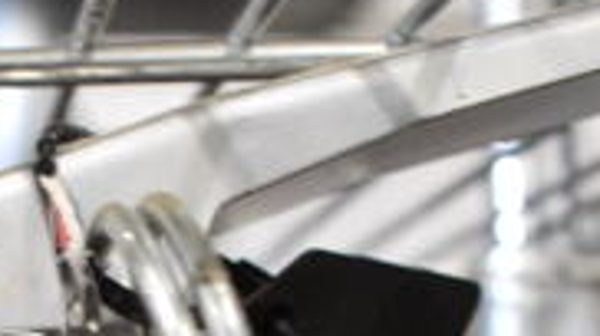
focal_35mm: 95
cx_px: -20
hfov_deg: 21.6
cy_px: 596
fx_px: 1510
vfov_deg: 11.8
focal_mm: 18
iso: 800
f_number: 4
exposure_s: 1/60
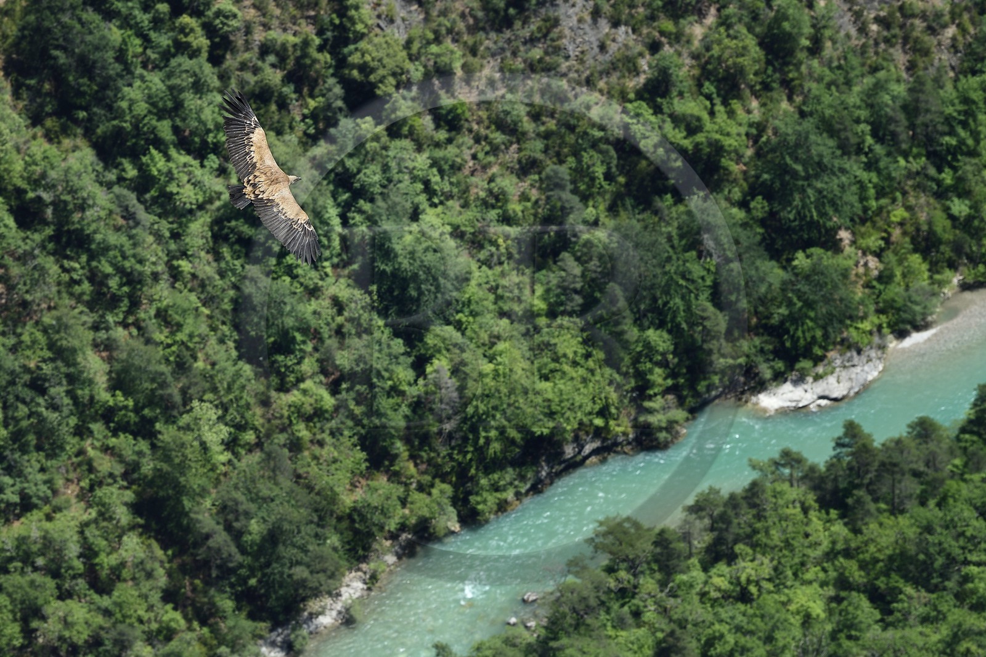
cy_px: 328
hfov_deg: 10.3
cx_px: 493
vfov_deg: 6.9
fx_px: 5476
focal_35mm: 200
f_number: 6.3
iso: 200
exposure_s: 1/640
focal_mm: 200
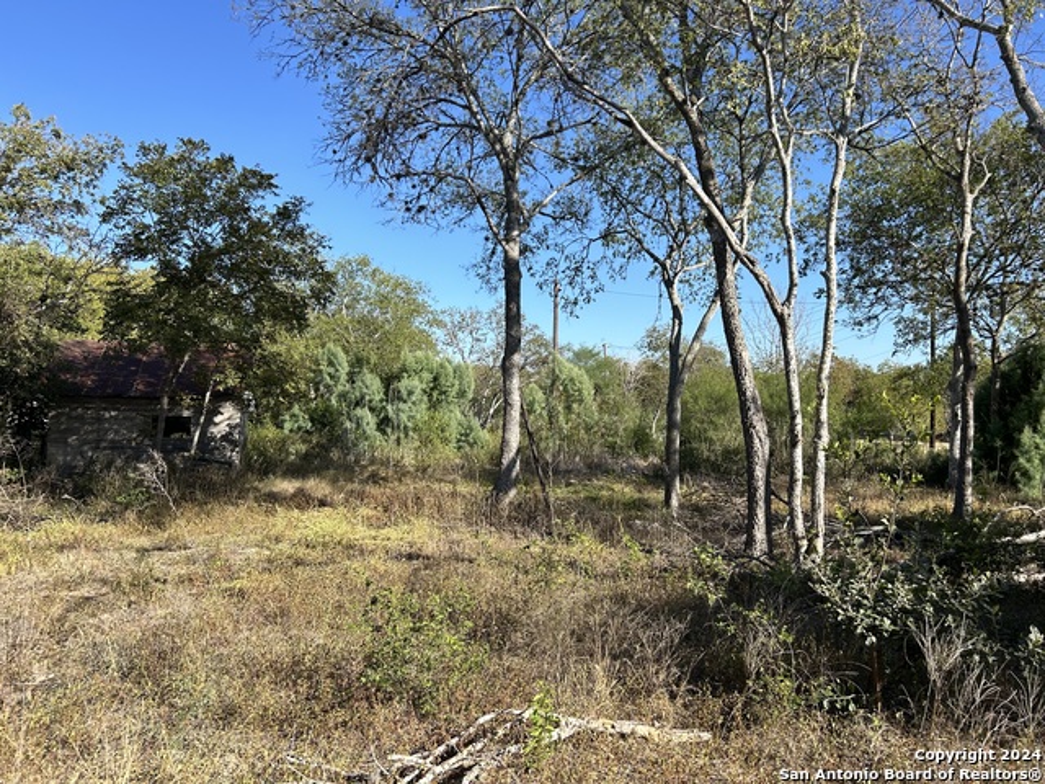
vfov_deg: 53.1
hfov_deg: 67.3
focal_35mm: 26
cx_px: 522
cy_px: 392
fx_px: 785
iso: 50
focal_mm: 5.7
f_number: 1.5
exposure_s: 1/2513
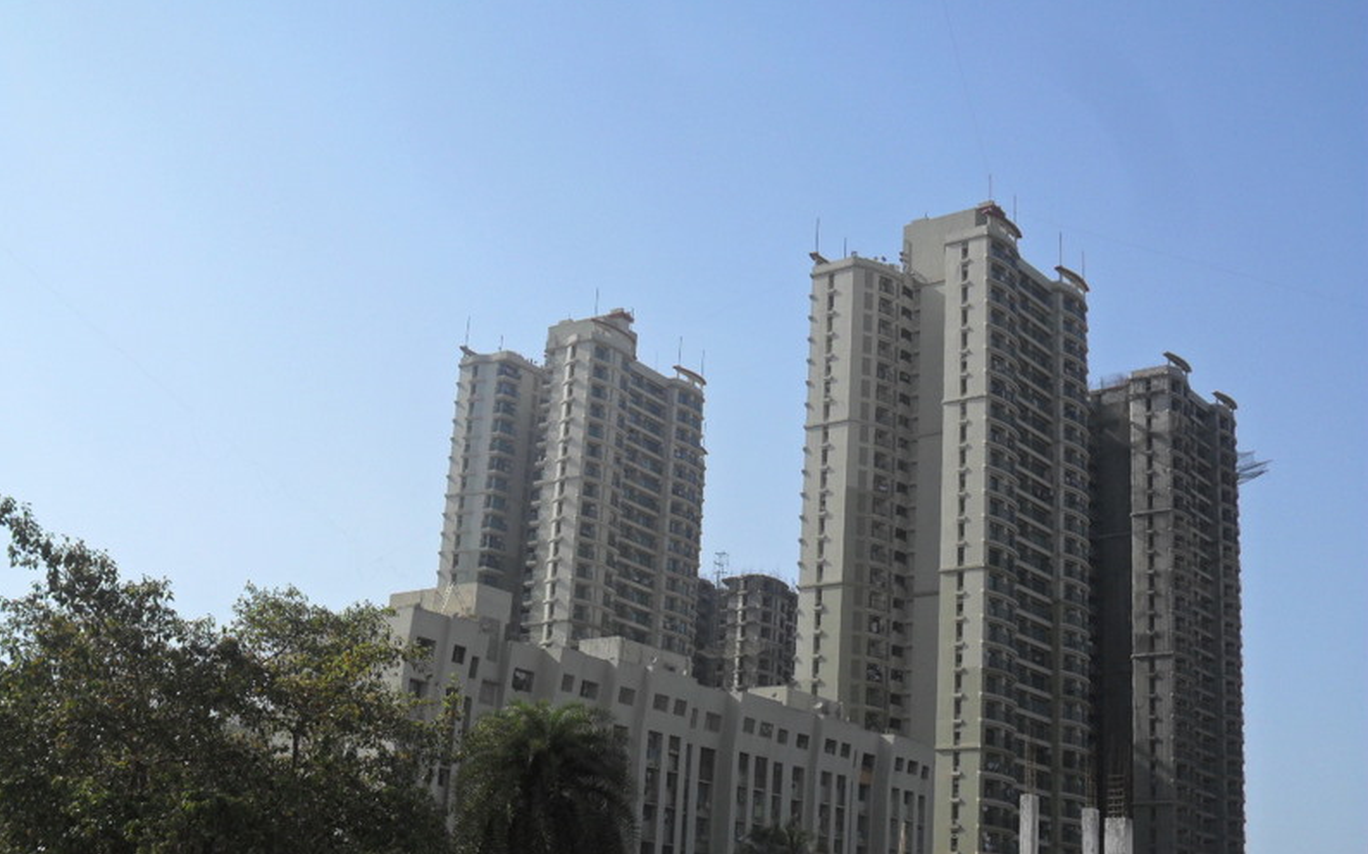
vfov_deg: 27.4
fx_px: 1752
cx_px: 686
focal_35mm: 47
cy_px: 492
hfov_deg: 42.7
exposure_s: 1/1000
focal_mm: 7.8
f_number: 4.5
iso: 100
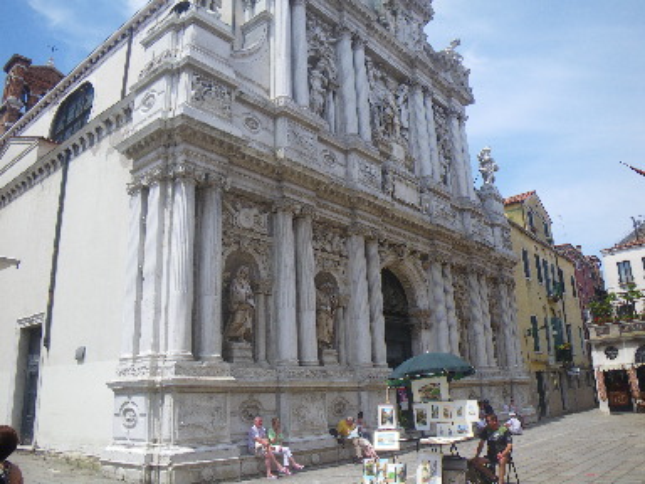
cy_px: 242
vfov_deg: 49.7
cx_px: 322
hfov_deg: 63.4
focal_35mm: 28
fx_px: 522
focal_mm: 5
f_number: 4.2
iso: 50
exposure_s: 1/320
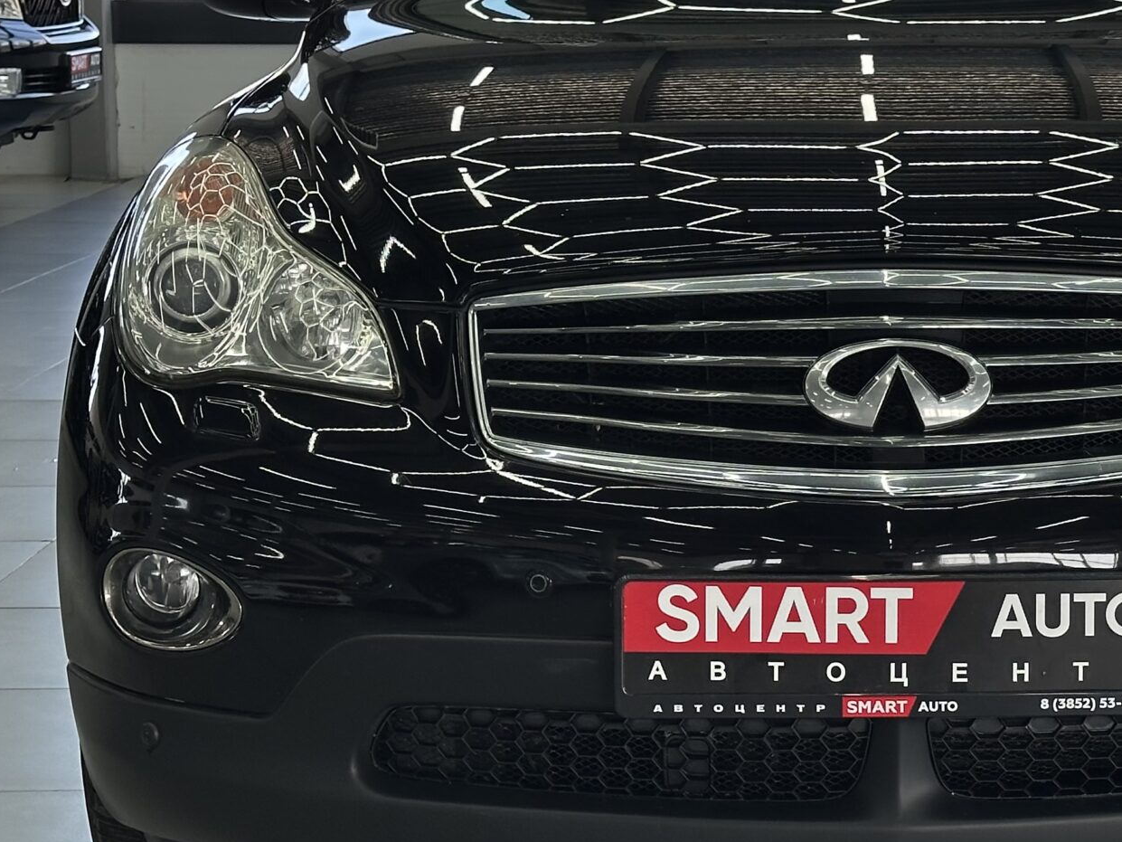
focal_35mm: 99
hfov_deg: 19.6
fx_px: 3209
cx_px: 888
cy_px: 245
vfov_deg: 14.9
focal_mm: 6.86
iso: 50
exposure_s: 1/235
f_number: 1.78
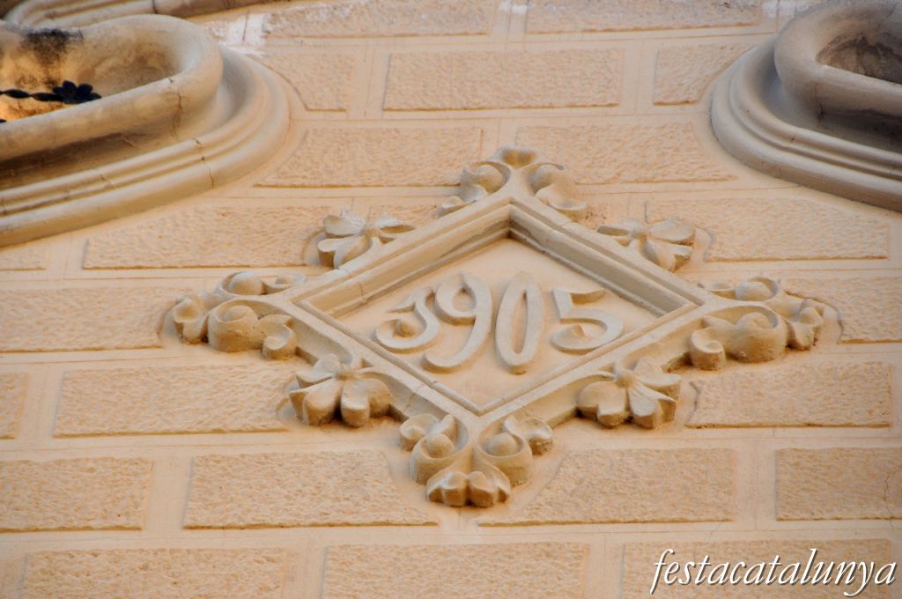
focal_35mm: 300
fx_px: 7507
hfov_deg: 6.9
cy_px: 300
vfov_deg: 4.6
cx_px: 451
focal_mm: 200
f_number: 6.3
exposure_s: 1/640
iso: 500
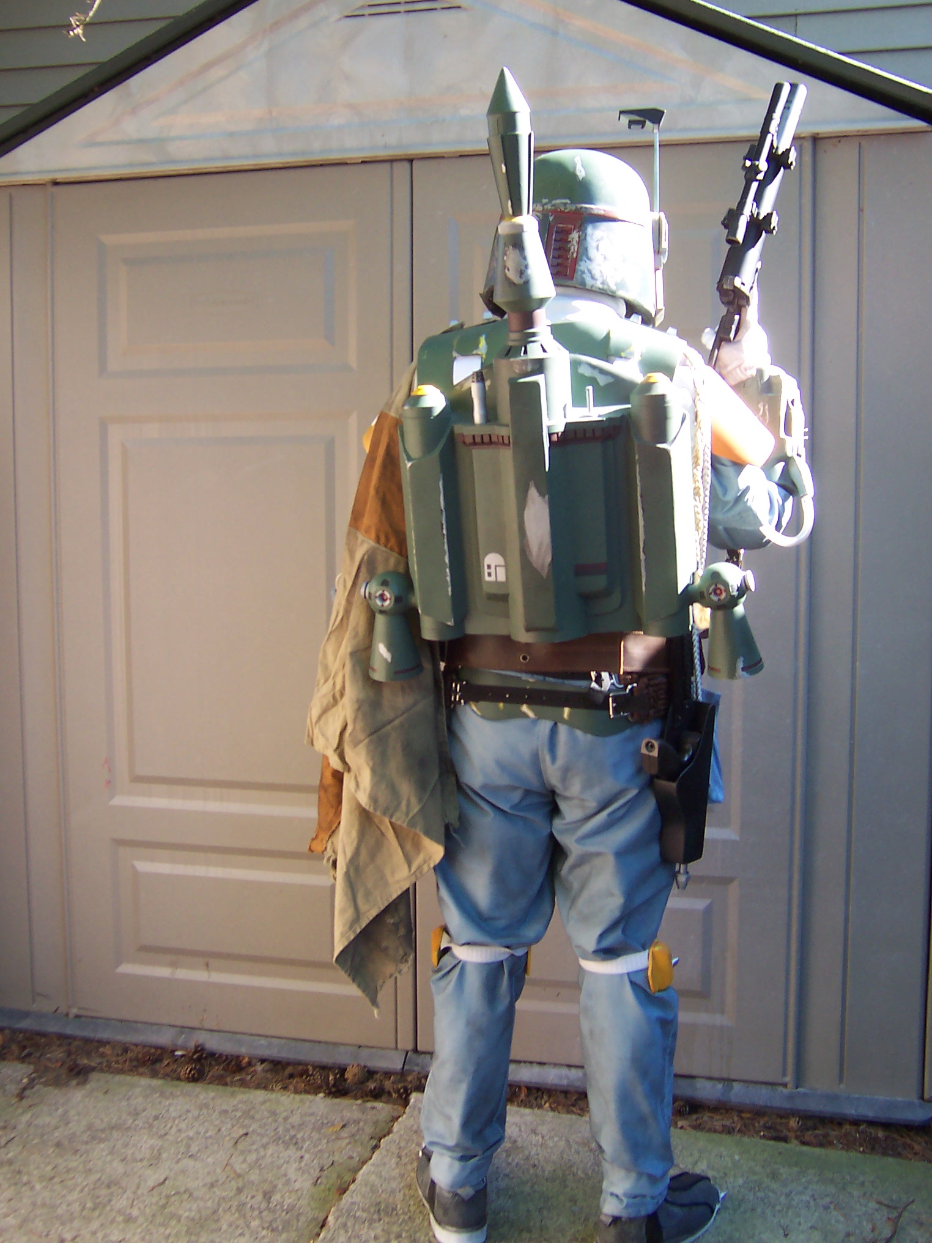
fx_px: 1292
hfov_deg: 39.7
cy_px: 622
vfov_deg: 51.4
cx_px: 466
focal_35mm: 36
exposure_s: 1/90
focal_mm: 5.6
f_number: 3.4
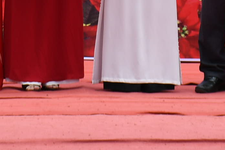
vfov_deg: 4.3
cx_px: 158
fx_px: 1912
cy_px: -287
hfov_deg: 6.7
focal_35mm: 306
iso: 160
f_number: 7.1
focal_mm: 34
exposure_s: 1/200
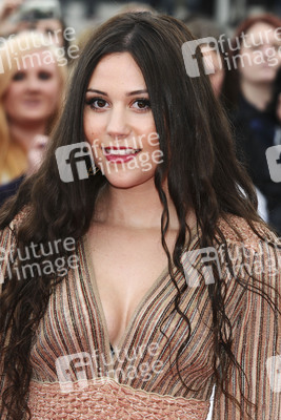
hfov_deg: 7.0
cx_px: 140
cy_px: 210
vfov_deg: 10.5
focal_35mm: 195
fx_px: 2281
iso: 320
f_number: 6.3
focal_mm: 130
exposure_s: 1/250
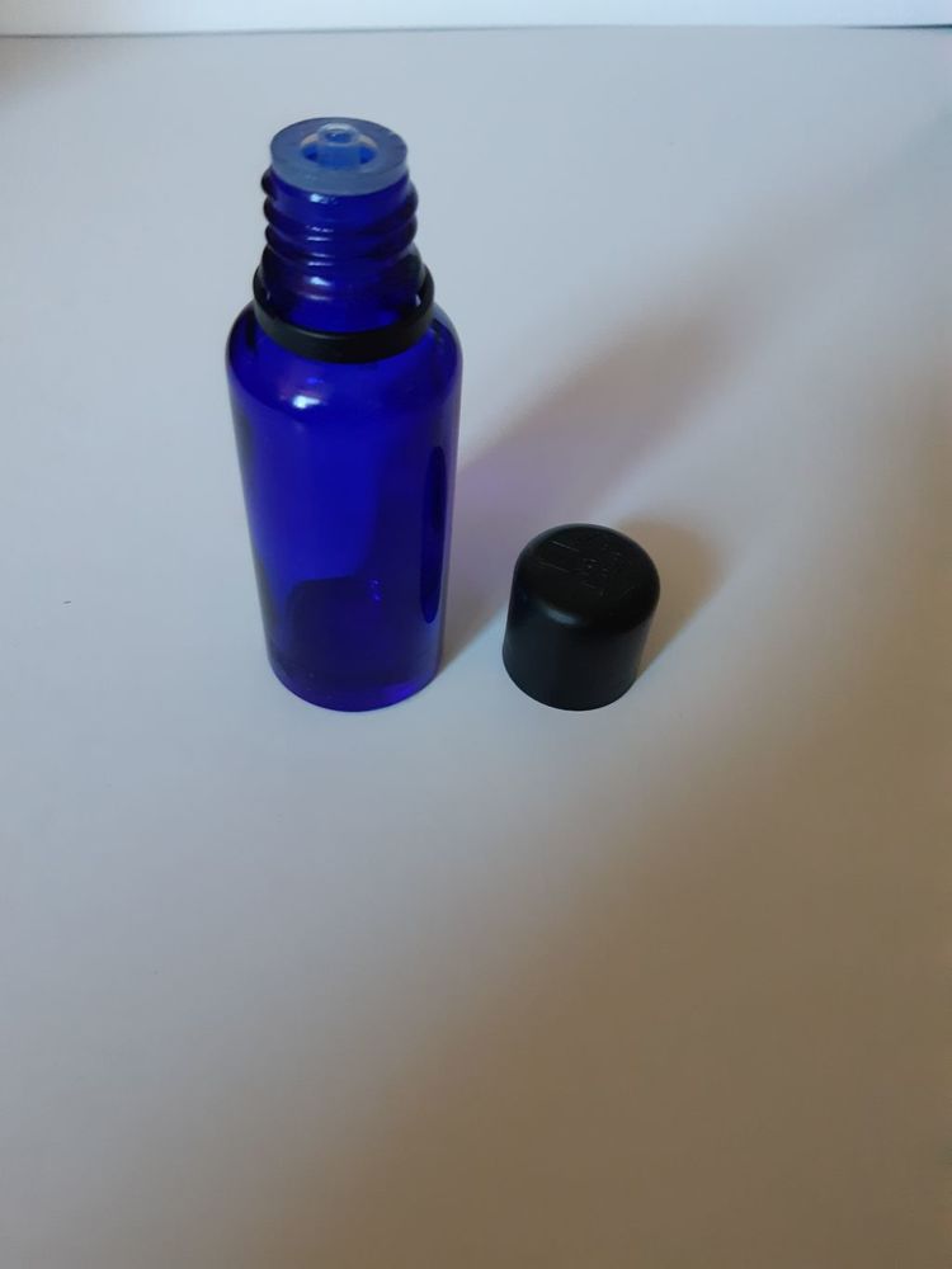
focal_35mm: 26
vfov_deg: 67.3
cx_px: 476
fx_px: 953
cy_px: 634
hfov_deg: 53.1
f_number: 1.7
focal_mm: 3.93
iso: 250
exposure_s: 1/50
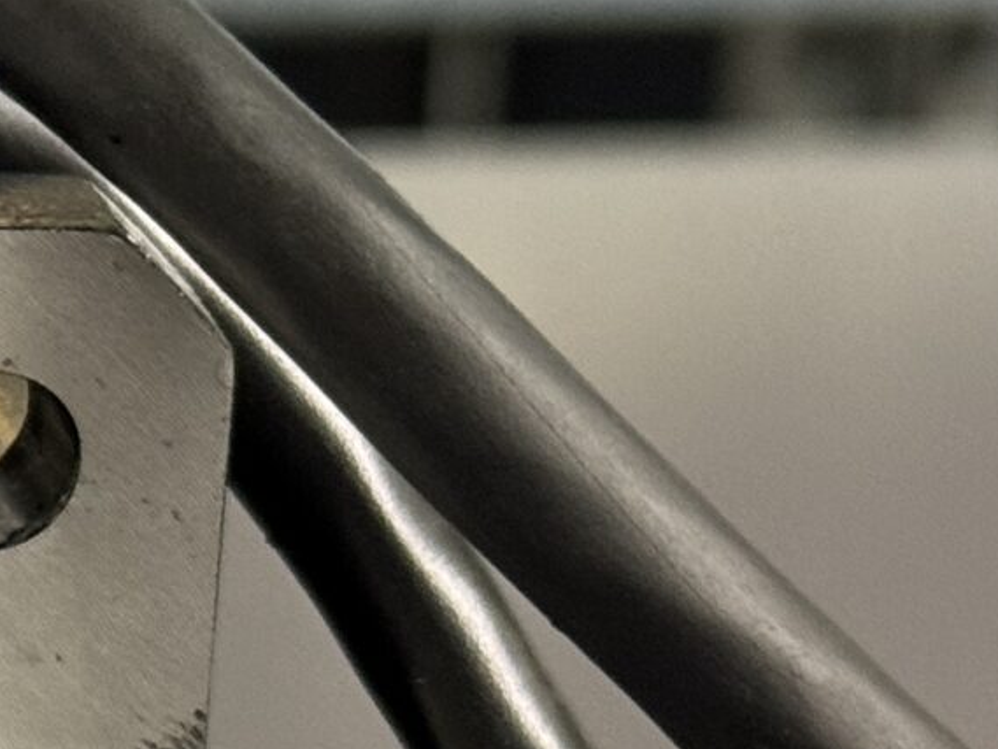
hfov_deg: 8.7
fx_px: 6229
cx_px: -996
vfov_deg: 6.8
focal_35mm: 216
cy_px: 1161
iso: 250
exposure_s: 1/33
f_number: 1.78
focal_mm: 6.76
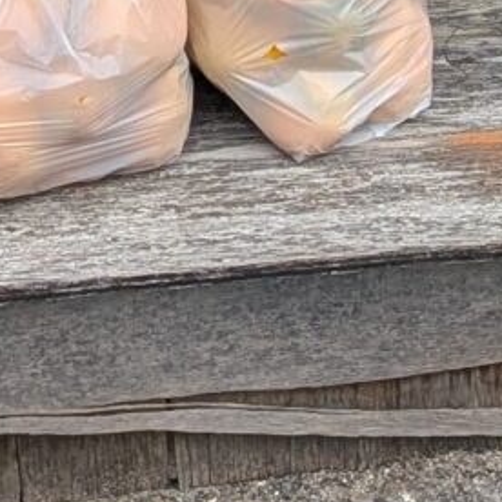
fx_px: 3232
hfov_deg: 8.9
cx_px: 386
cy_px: -729
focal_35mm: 197
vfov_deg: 8.1
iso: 55
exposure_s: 1/1397
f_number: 1.85
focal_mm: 6.81
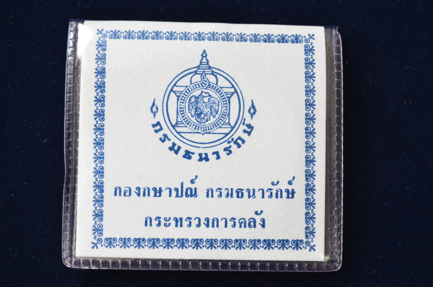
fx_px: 810
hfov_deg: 29.9
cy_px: 144
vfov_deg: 20.1
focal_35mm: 68
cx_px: 216
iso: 320
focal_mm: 45
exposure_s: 1/60
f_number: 8
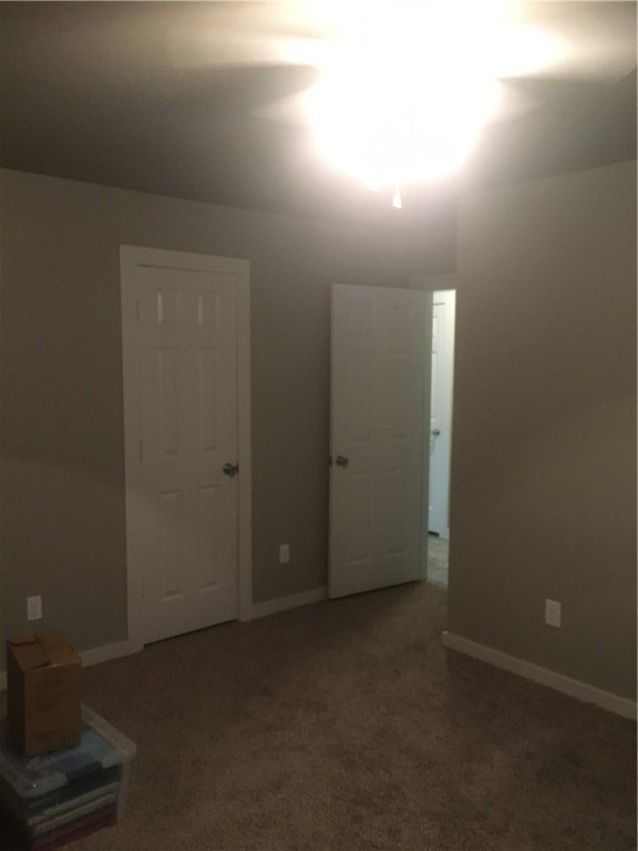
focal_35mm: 29
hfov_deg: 48.2
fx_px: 713
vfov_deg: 61.7
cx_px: 319
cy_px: 426
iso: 200
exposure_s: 1/20
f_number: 2.2
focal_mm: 4.15
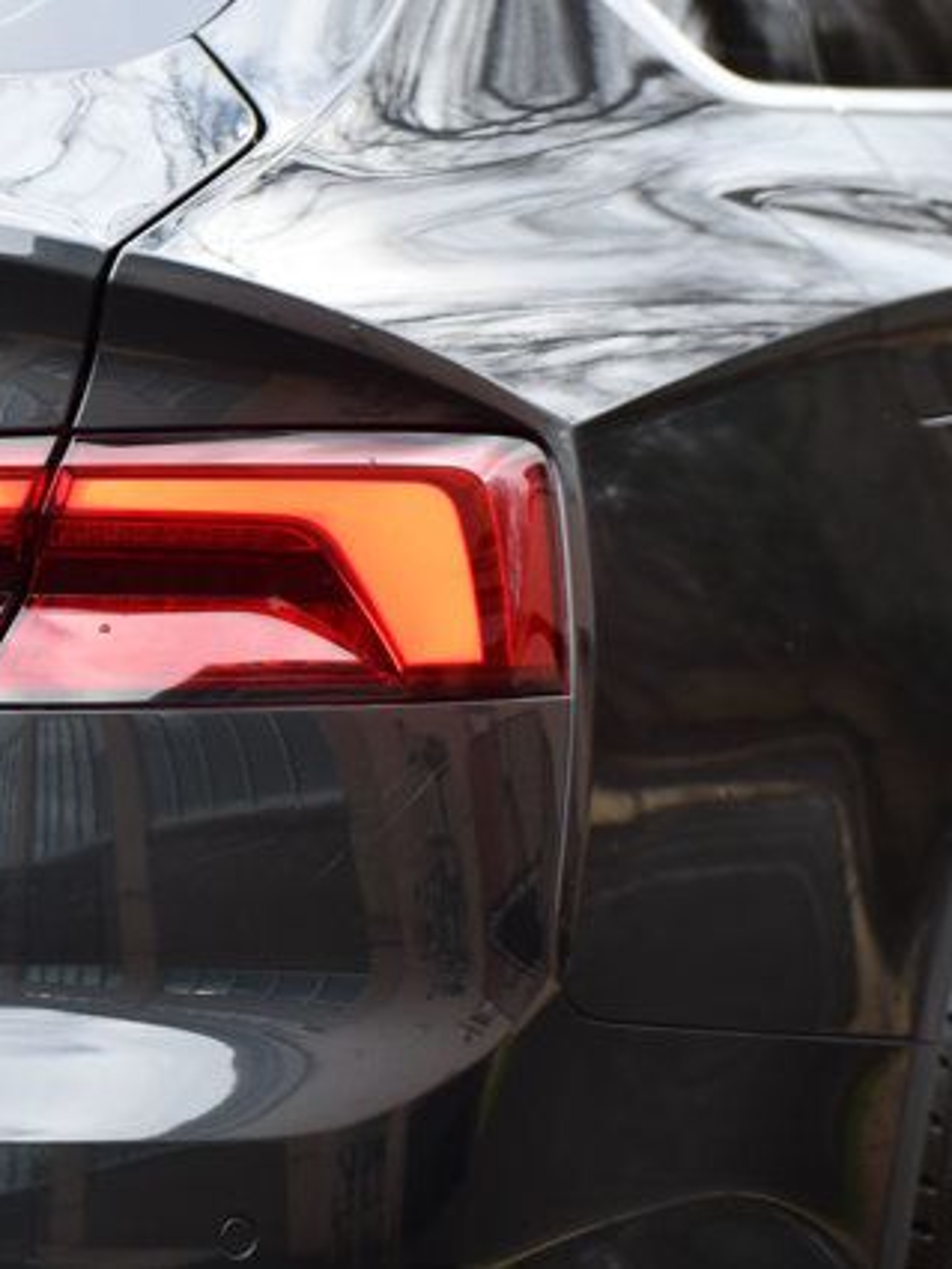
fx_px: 9932
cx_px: 21
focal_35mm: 271
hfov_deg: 5.5
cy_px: 634
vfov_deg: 7.3
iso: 400
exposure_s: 1/250
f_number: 5
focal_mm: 125
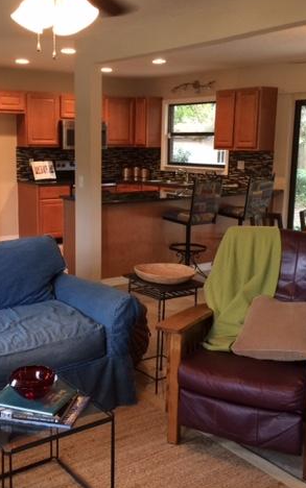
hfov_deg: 30.4
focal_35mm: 42
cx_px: 111
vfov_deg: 47.2
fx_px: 560
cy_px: 241
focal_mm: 4.15
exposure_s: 1/30
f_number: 2.2
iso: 125
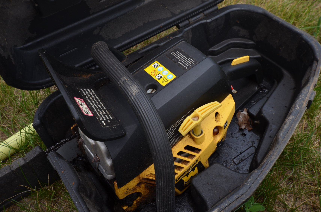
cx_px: 160
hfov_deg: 53.2
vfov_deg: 36.7
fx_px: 320
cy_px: 106
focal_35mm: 36
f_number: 8
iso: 200
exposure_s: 1/250
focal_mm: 24
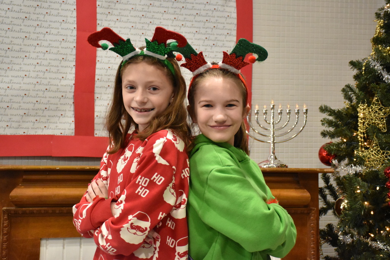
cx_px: 195
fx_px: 683
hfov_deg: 31.9
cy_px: 130
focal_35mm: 63
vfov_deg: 21.6
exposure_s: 1/400
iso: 6400
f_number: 4.5
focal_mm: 42
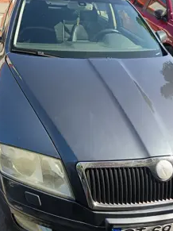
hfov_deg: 42.4
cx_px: 60
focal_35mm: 33
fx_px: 220
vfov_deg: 55.1
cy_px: 96
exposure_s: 1/900
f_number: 1.75
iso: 695
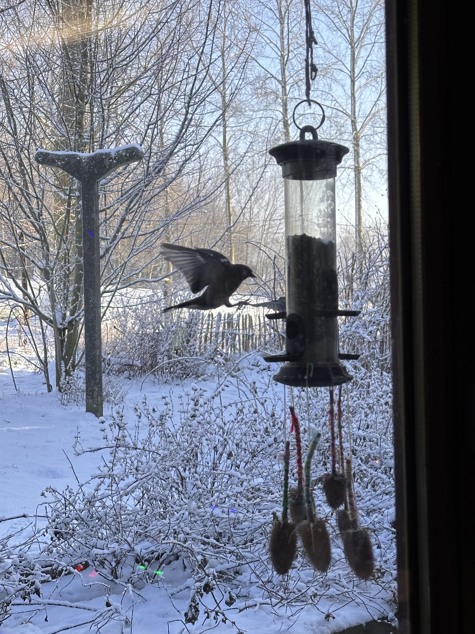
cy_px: 317
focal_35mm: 48
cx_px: 238
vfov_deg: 39.7
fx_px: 878
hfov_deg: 30.3
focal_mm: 6.86
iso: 64
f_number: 1.78
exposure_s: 1/1095
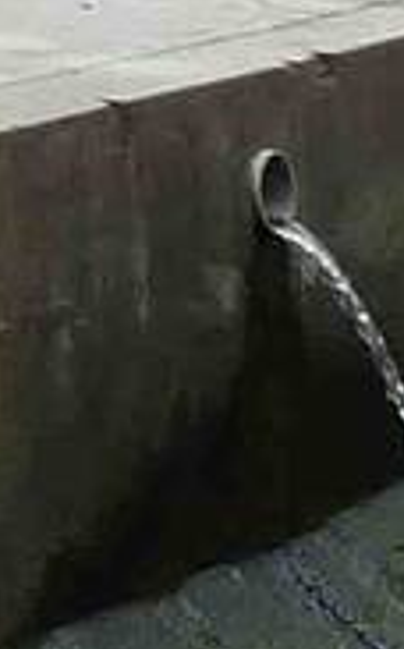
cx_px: -1031
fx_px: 4097
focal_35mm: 232
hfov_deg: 5.2
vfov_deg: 8.9
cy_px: -262
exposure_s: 1/200
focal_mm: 4.1
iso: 80
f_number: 4
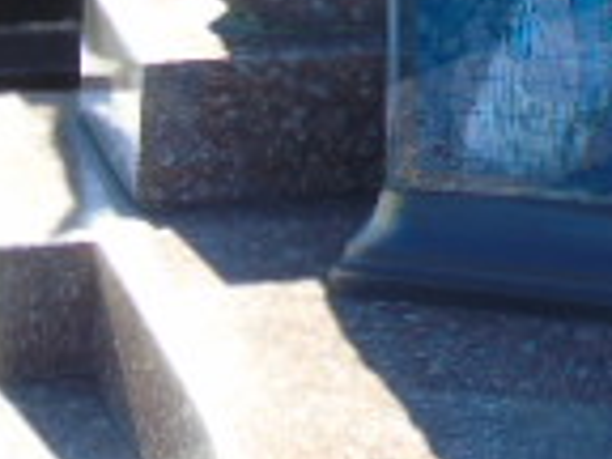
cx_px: 1050
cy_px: -442
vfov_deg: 4.0
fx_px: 6435
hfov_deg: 5.4
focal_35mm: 364
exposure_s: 1/100
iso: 80
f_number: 4.1
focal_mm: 15
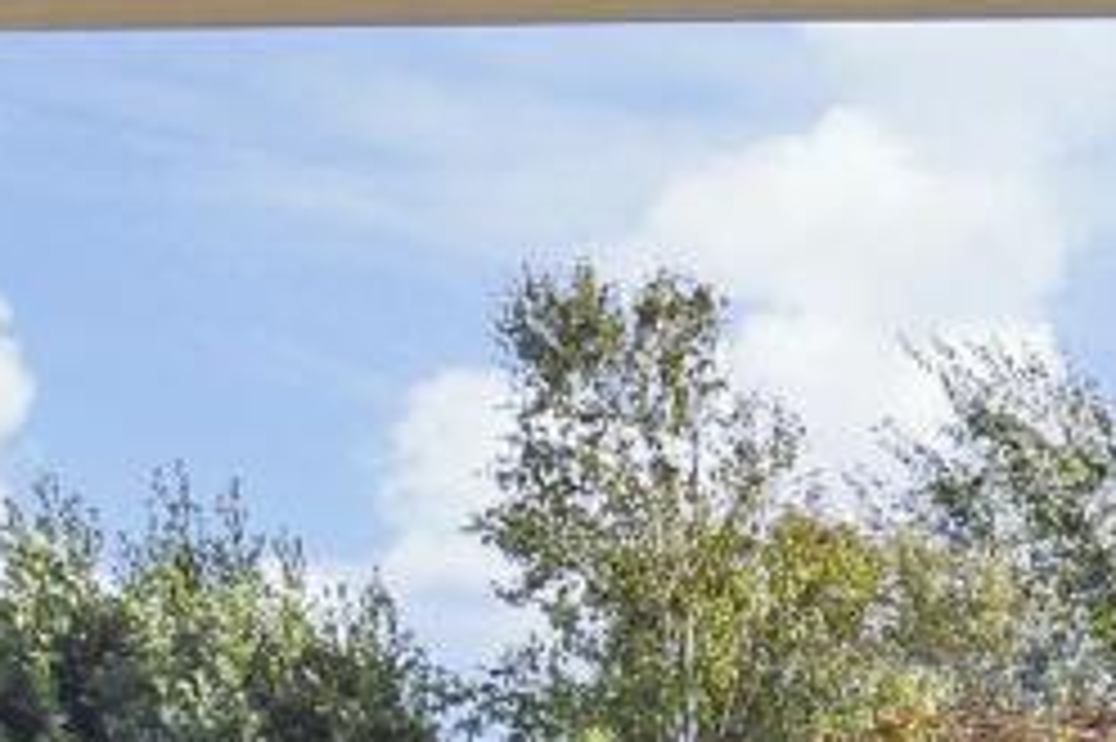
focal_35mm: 62
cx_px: 1994
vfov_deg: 19.7
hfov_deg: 21.5
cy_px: 1023
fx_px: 1921
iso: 500
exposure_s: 1/500
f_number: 9
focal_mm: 10
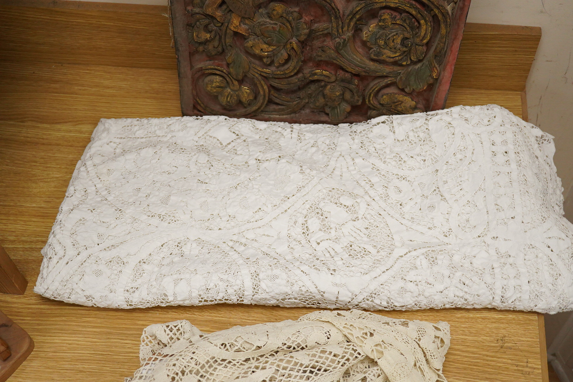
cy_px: 191
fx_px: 716
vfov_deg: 29.9
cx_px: 286
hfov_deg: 43.6
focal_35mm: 45
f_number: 3.5
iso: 2500
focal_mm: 30
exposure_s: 1/640
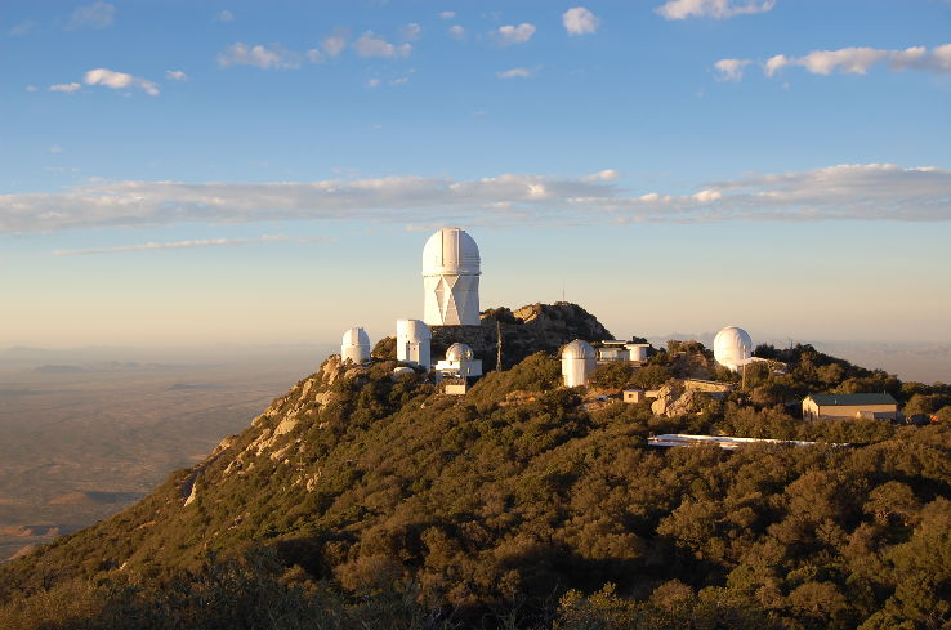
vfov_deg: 31.8
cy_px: 315
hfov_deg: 46.5
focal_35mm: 42
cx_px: 476
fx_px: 1107
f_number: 6.3
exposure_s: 1/160
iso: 200
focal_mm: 28
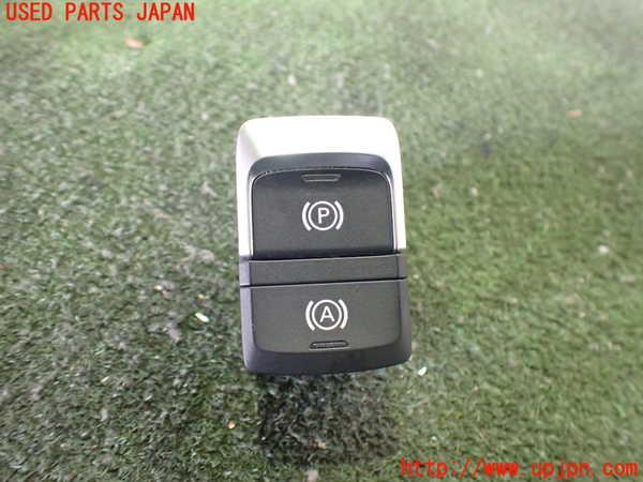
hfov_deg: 60.0
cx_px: 322
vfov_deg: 46.8
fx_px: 557
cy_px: 241
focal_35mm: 30
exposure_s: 1/30
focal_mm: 5.4
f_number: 2.3
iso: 1000
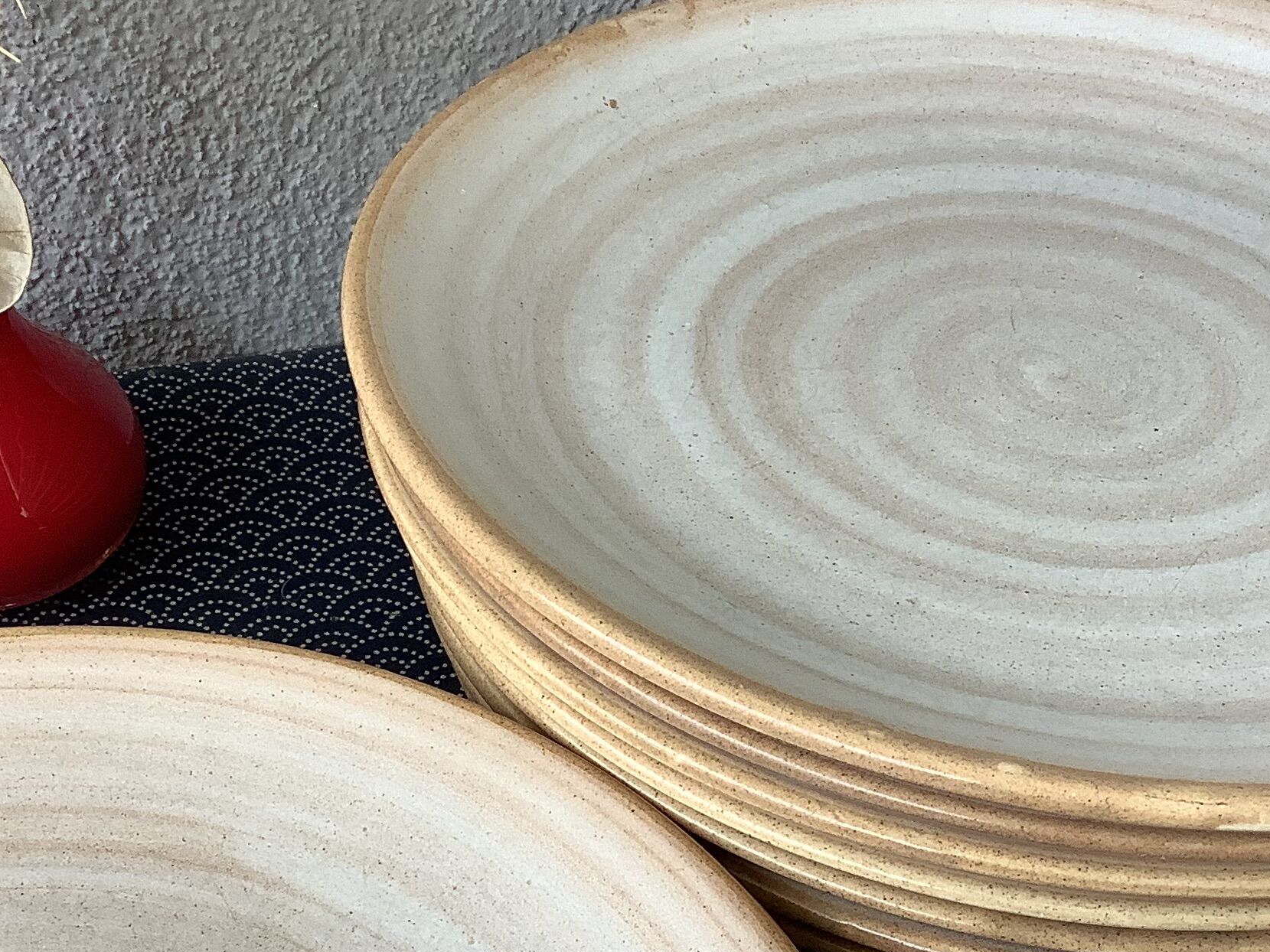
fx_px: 2238
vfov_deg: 23.9
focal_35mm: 61
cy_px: 618
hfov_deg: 31.7
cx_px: 587
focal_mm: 3.3
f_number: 2.4
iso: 50
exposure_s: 1/60
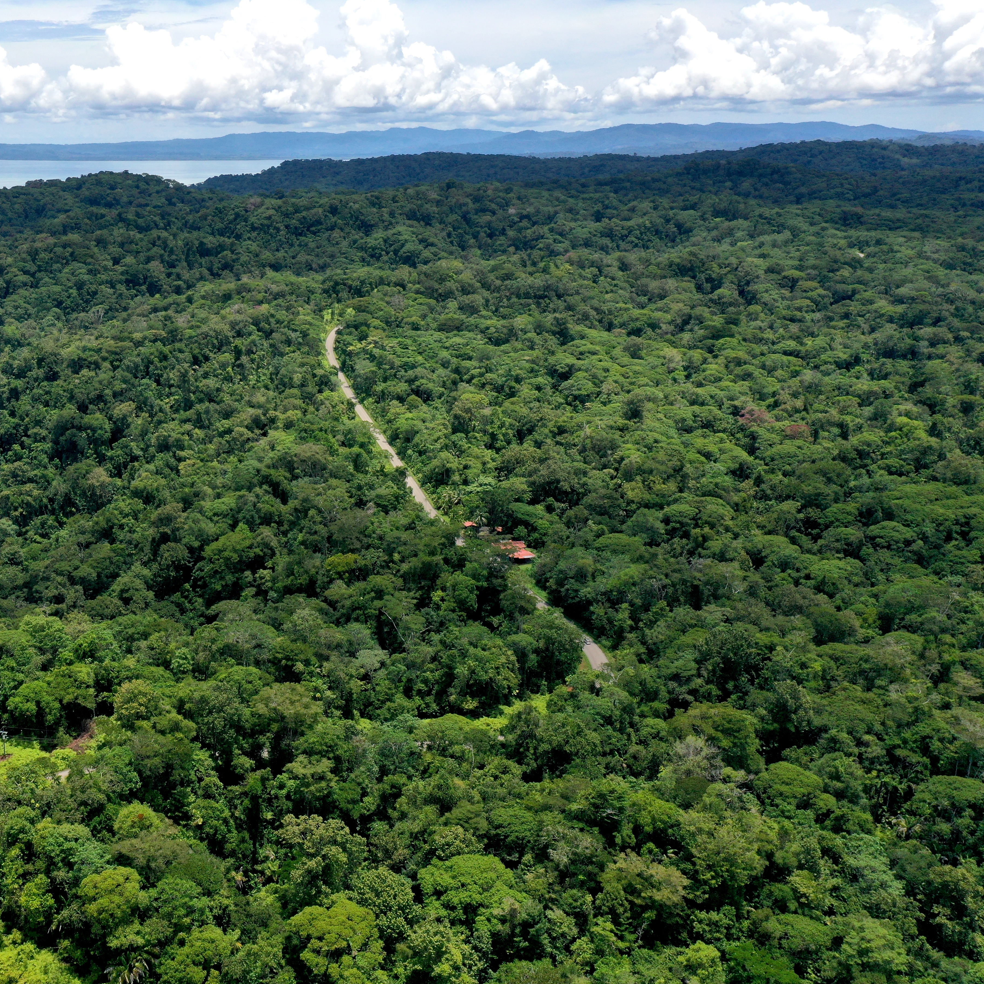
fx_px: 1158
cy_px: 493
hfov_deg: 44.6
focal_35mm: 36
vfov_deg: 46.0
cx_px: 255
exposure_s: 1/640
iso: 100
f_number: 6.3
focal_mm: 10.26
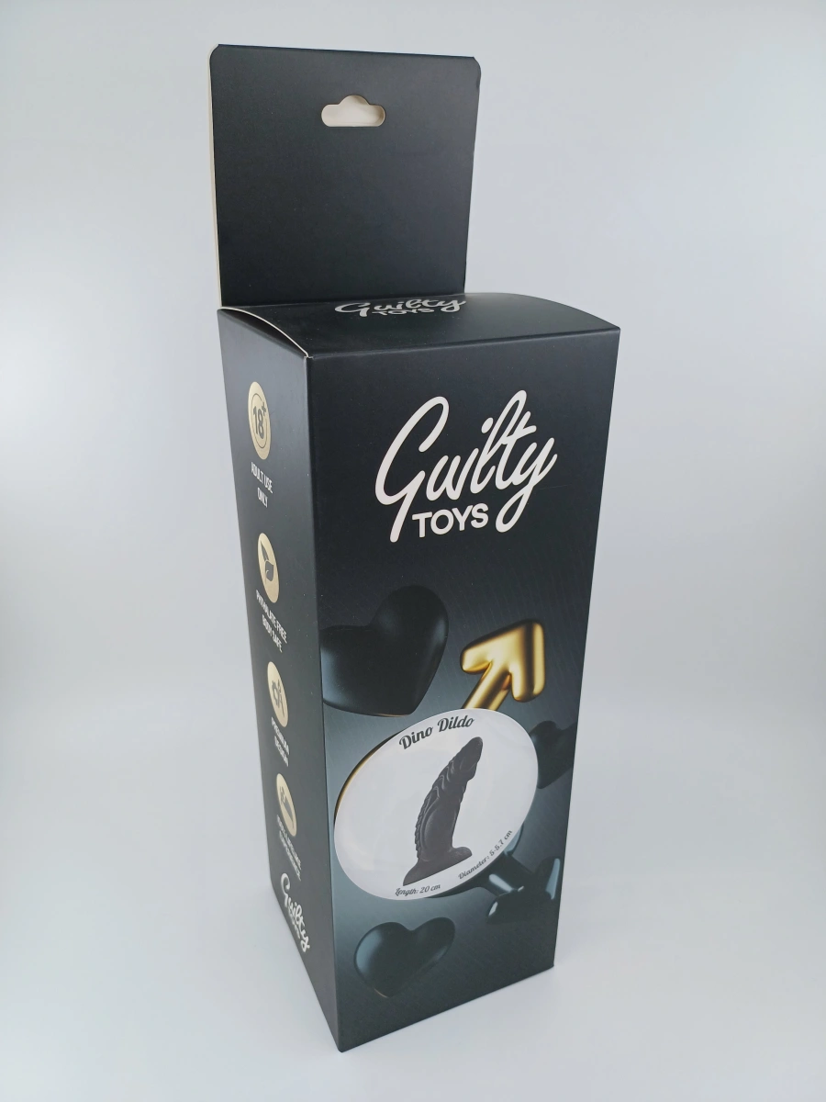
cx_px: 413
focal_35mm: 25
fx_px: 795
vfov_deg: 69.4
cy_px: 551
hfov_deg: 54.9
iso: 50
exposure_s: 1/344
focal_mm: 4.65
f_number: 1.8
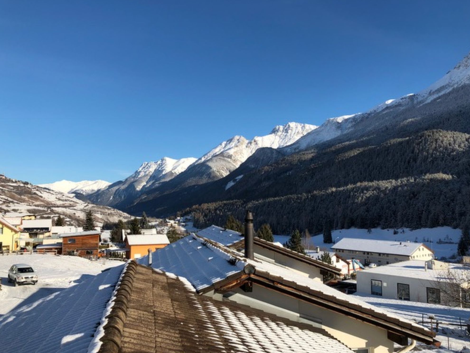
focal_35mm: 30
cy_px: 179
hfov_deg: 60.0
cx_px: 235
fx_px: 407
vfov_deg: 46.8
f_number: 1.8
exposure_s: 1/2433
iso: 20
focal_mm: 3.99
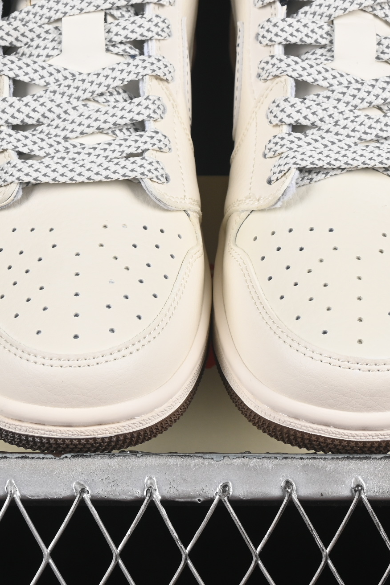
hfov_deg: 8.6
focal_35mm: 159
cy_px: 198
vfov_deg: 12.9
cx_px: 192
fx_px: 2584
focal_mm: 50
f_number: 8
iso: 160
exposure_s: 1/80
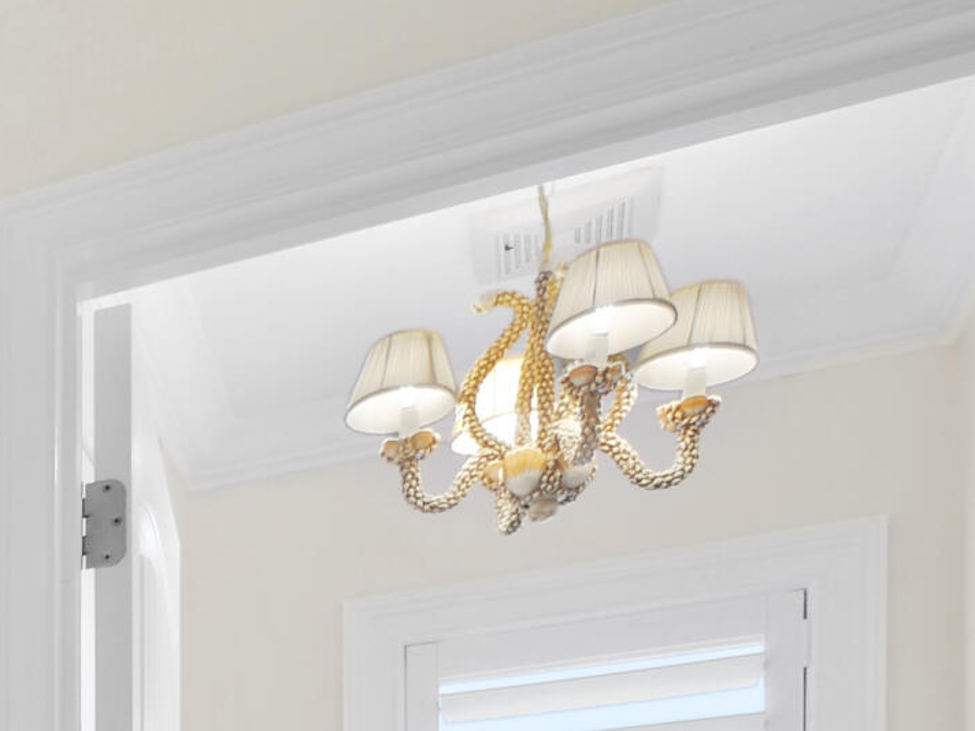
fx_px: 1662
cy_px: 1188
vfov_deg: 20.2
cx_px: -812
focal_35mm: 59
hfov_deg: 21.0
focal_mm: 7
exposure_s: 1/10
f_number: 4
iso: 400
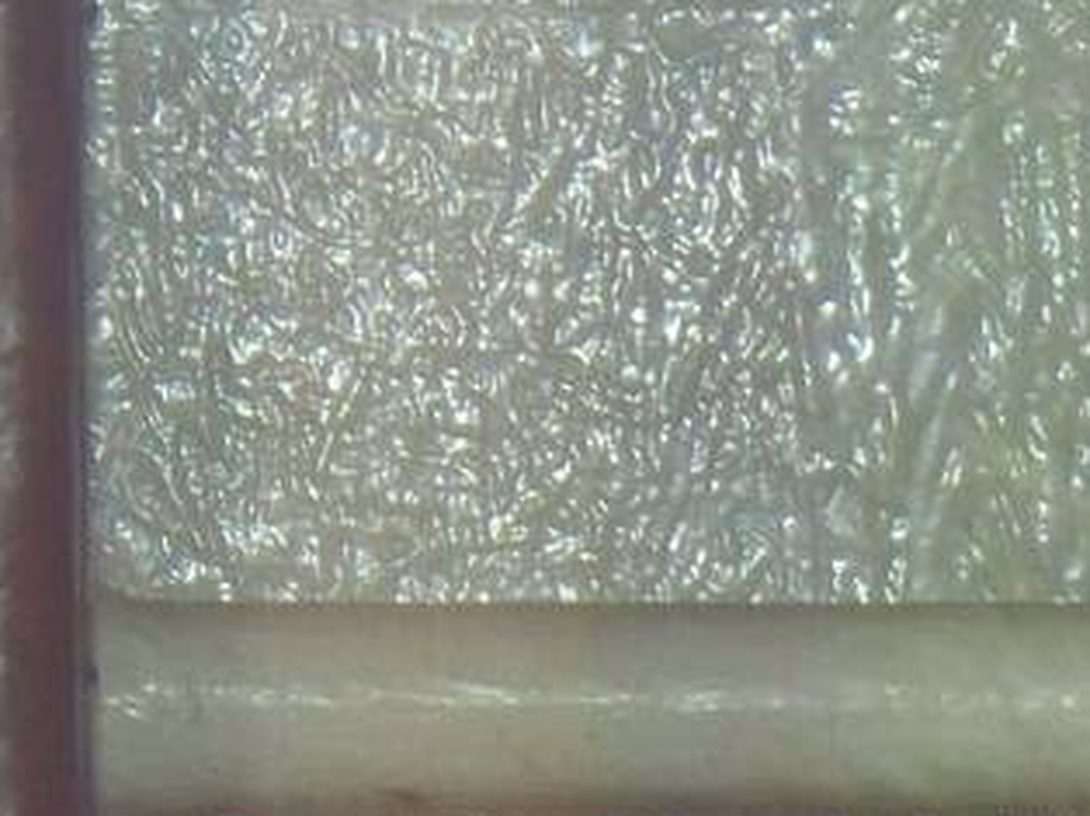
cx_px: 2052
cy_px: 1722
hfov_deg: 4.8
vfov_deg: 3.6
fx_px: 12837
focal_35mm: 408
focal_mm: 16.86
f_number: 3.4
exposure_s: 1/50
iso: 200
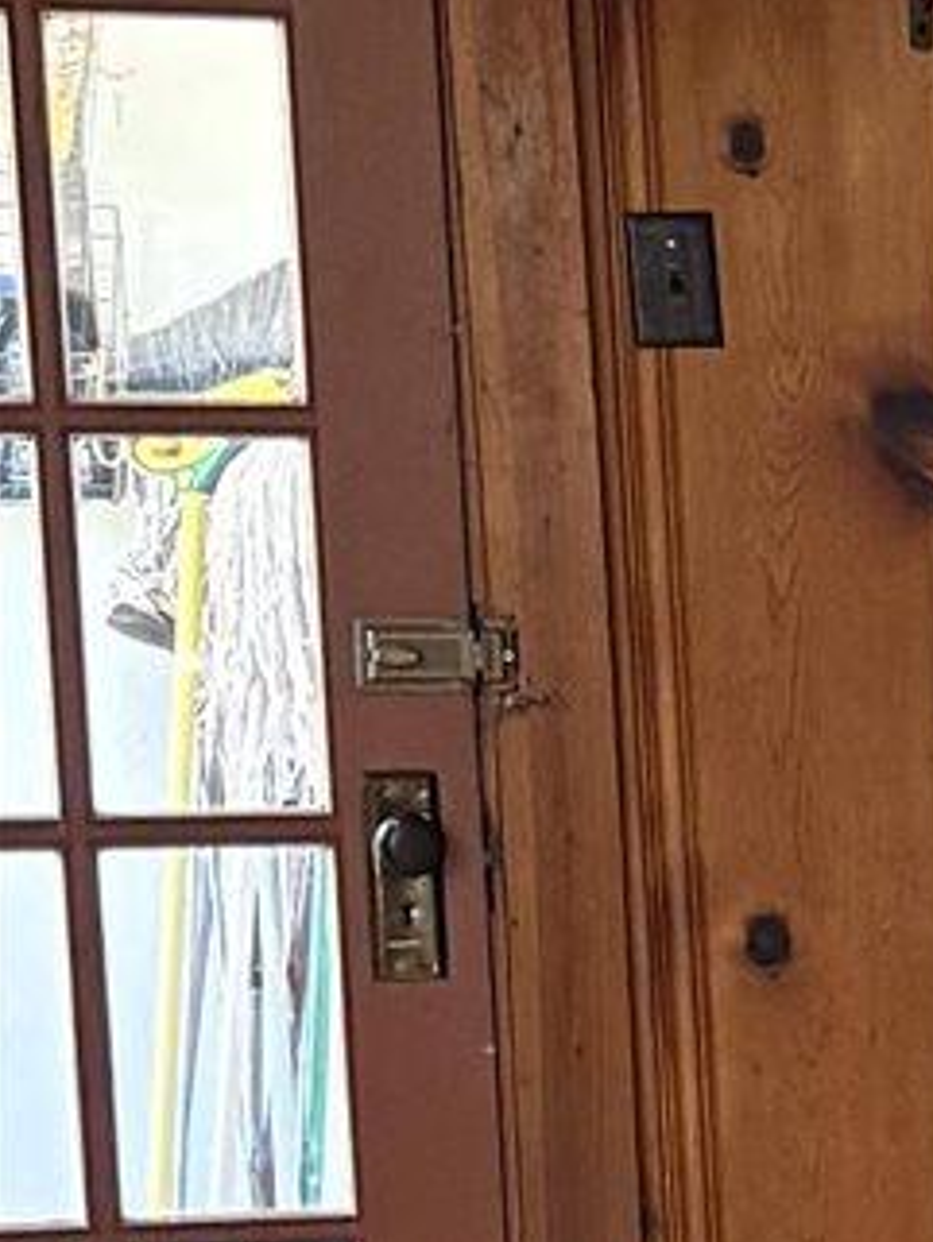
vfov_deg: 11.4
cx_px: 3337
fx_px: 6177
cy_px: 1234
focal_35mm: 172
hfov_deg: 7.1
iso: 200
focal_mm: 6.76
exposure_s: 1/60
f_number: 1.78
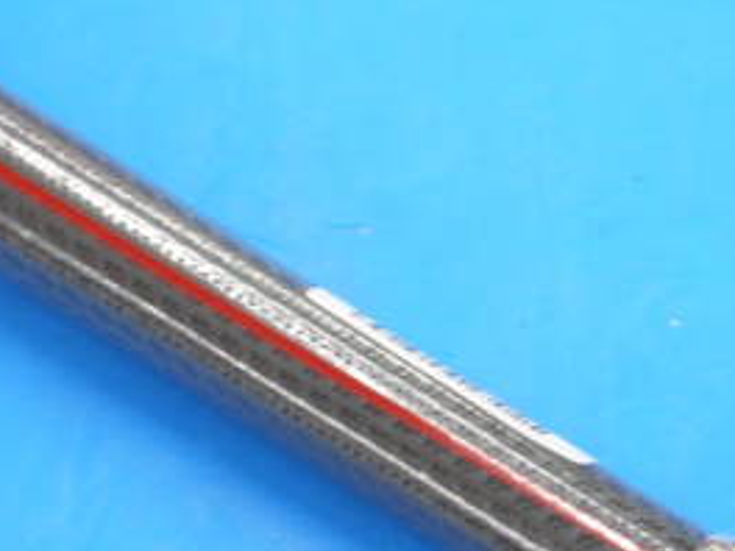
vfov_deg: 7.3
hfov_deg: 9.7
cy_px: 395
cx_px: 465
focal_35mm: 204
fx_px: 4332
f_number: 5.6
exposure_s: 1/80
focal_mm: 42
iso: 640
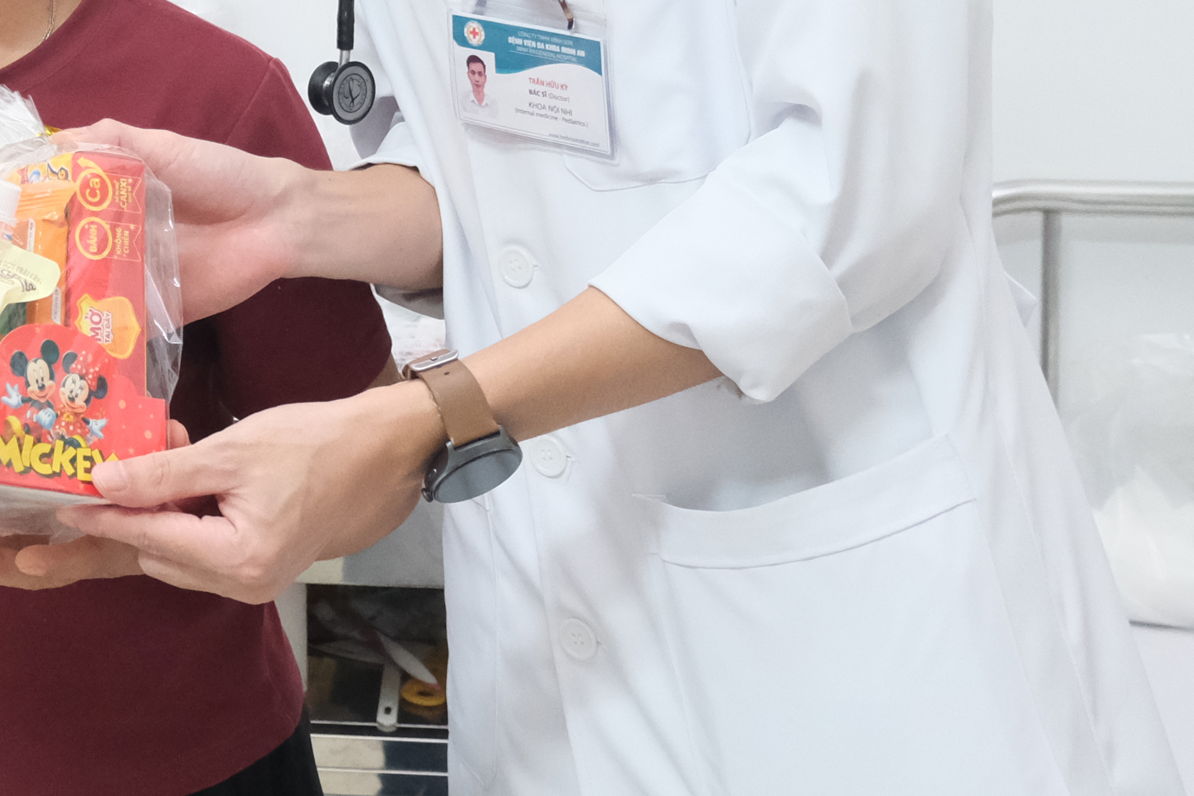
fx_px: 2686
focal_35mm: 81
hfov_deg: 23.9
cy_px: -163
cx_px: -11
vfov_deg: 16.2
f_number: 4.2
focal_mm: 22.1
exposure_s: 1/100
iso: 3200
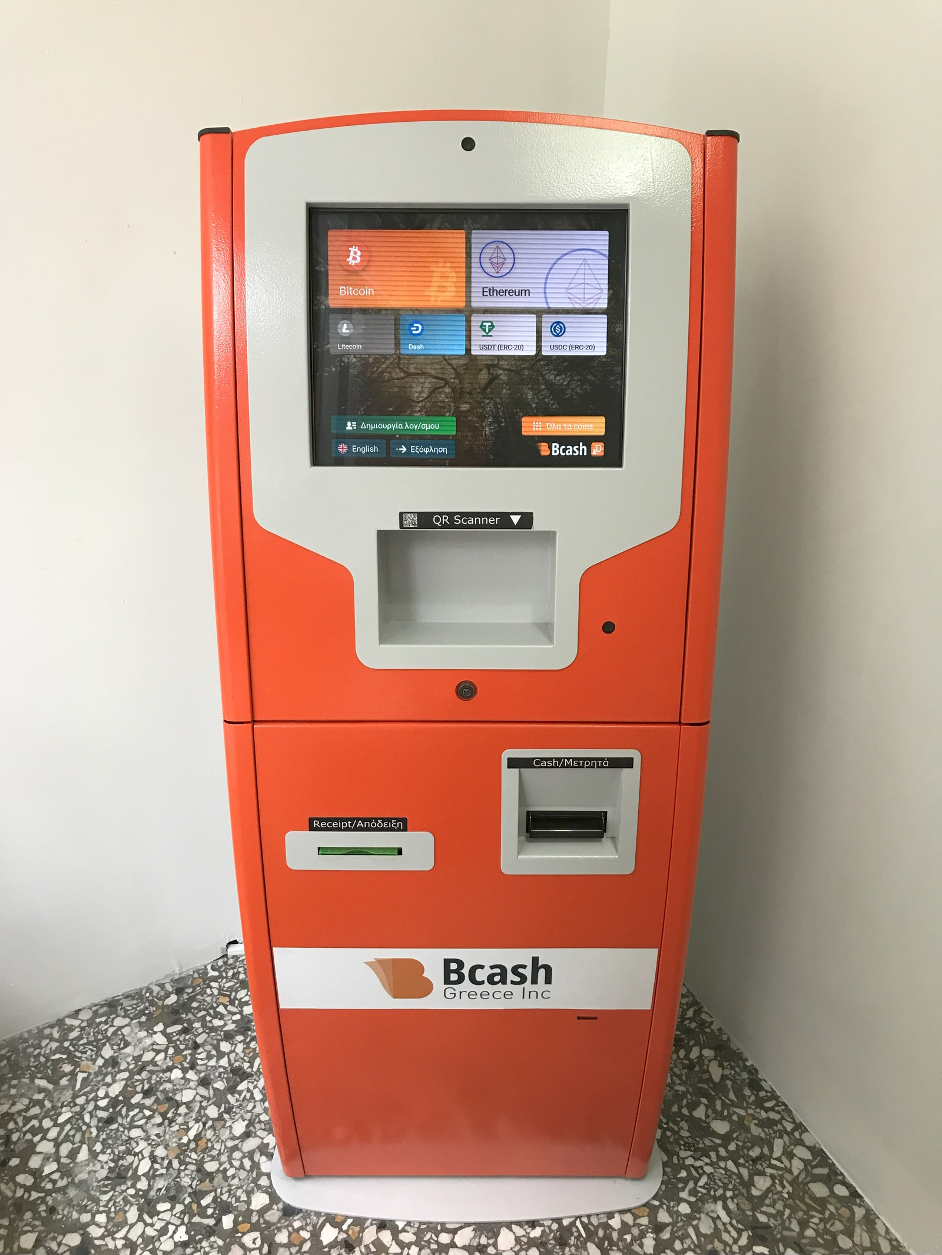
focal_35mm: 28
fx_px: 1016
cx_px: 471
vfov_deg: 63.4
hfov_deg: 49.7
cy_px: 628
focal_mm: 3.99
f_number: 1.8
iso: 40
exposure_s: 1/17
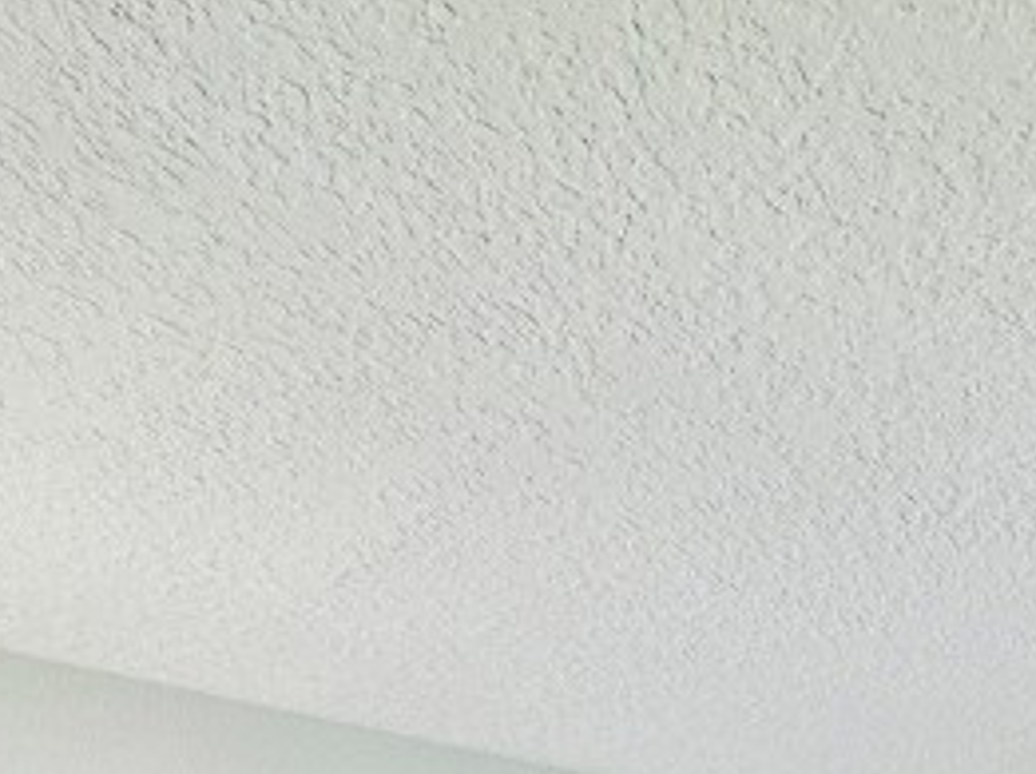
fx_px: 1644
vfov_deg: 20.6
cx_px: 1151
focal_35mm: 55
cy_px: 1298
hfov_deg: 31.0
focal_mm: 2.22
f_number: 2.2
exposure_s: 1/120
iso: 64
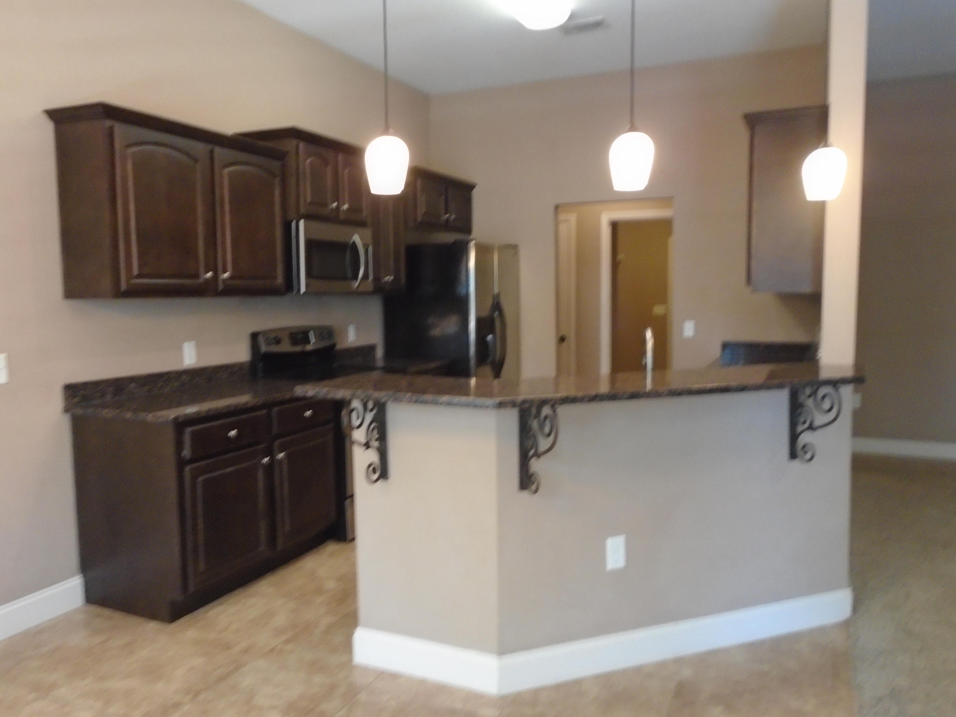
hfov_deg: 67.3
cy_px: 358
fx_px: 718
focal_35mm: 26
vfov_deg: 53.1
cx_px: 478
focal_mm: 4.6
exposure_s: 1/25
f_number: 3.2
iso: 400
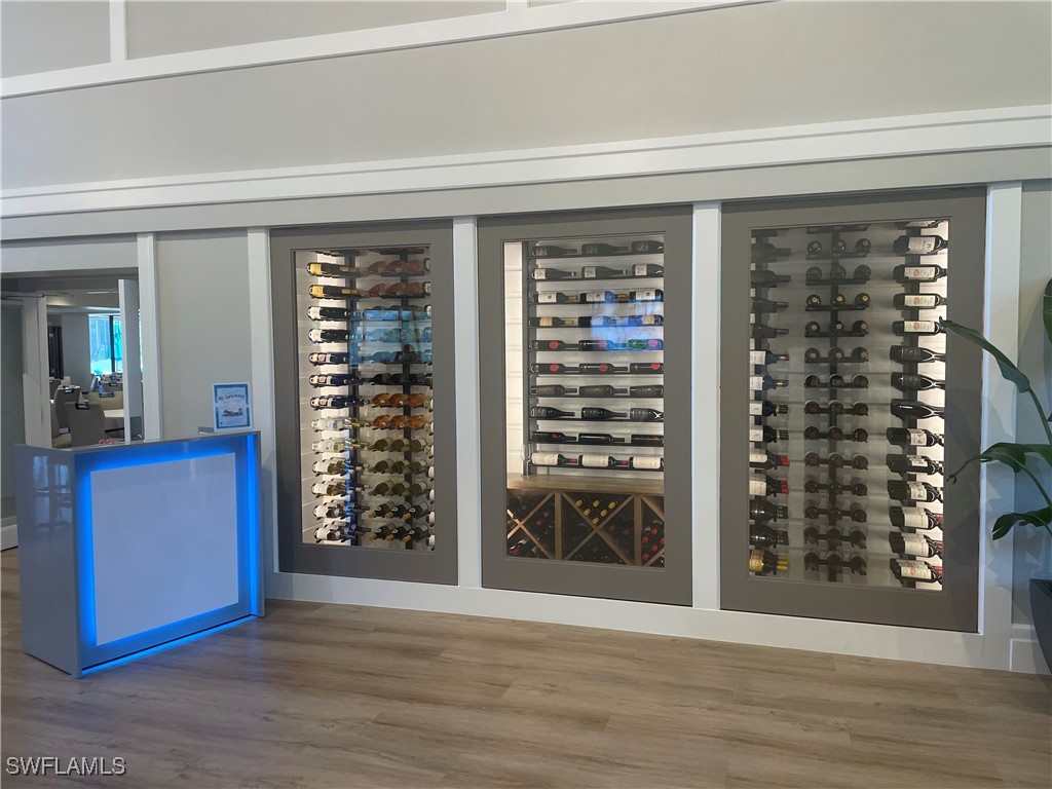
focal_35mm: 26
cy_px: 394
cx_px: 526
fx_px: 790
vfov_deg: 53.1
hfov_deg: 67.3
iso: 125
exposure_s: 1/120
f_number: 1.6
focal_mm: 4.2
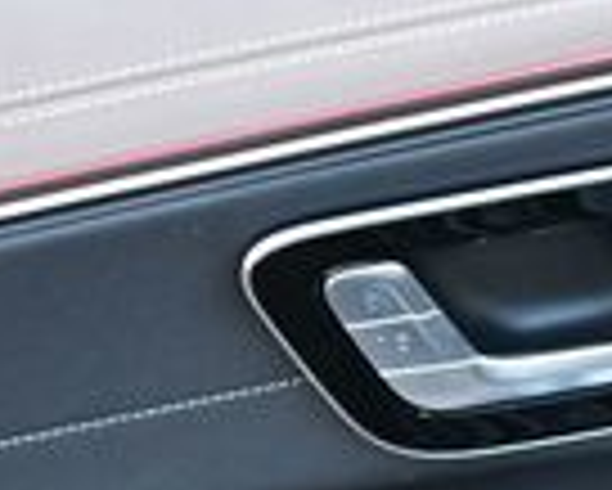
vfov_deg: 8.2
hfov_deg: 10.4
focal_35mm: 186
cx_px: 342
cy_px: 665
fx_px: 3371
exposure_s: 1/160
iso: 800
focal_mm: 21
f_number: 3.8
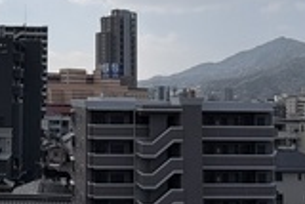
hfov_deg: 36.8
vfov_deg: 26.4
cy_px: 69
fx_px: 432
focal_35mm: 51
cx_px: 40
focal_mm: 2.22
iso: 50
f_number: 2.2
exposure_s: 1/3906
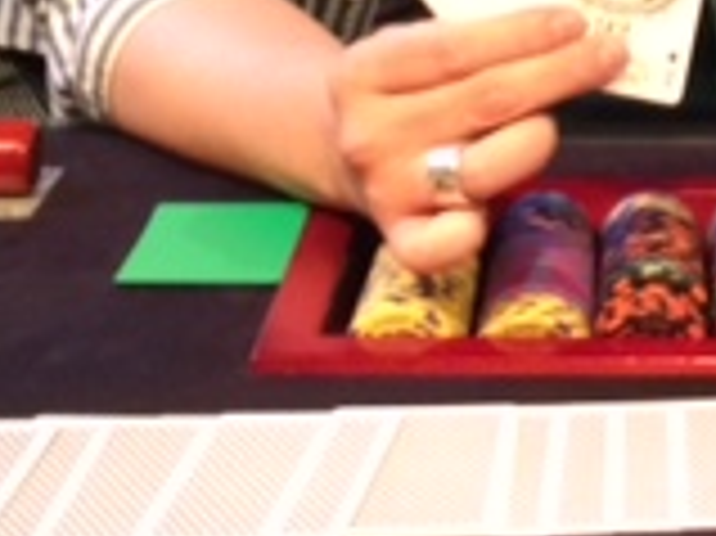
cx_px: 788
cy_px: -167
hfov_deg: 15.8
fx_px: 2501
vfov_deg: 11.9
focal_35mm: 121
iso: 320
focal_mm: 4.12
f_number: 2.2
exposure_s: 1/15
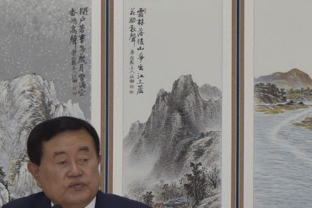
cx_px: 462
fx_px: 2176
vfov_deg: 5.5
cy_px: 98
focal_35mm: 251
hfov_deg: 8.0
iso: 640
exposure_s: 1/125
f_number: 5
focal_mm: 55
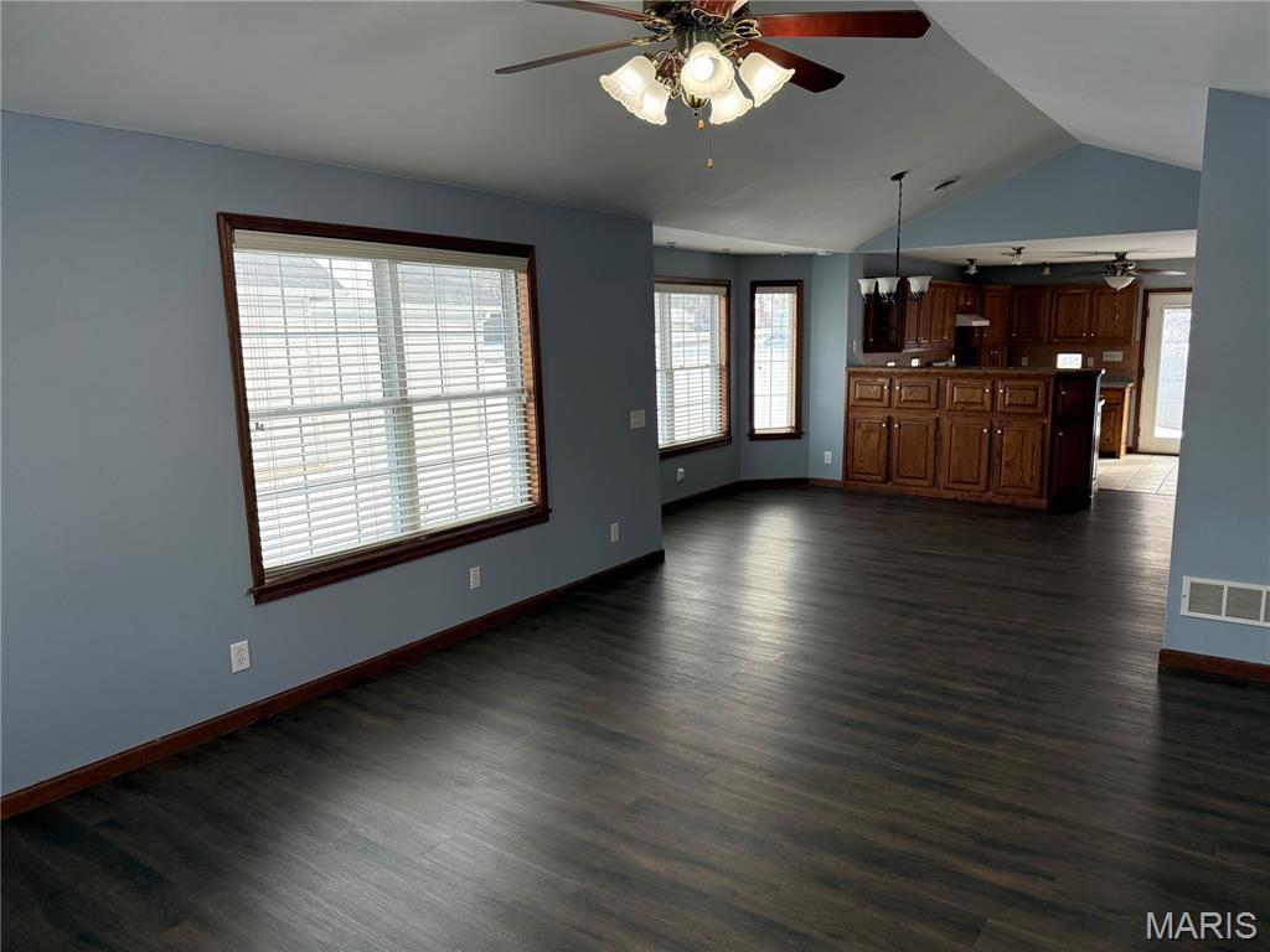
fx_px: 881
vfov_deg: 56.8
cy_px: 476
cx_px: 635
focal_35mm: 24
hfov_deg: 71.6
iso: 200
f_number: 1.78
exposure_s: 1/224
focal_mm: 6.76
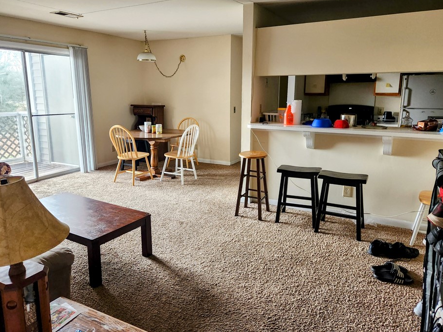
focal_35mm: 26
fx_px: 333
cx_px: 218
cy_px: 158
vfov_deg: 53.0
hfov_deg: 67.3
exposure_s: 1/120
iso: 400
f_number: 1.8
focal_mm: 5.4
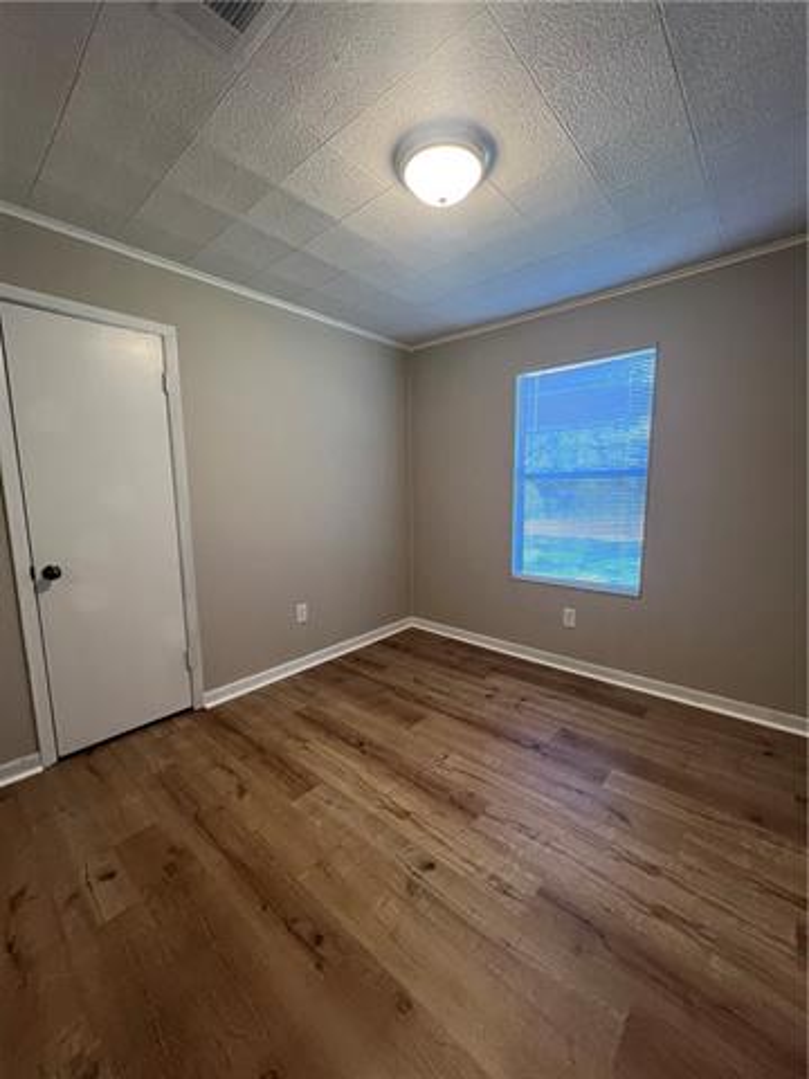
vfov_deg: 106.2
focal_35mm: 13
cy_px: 540
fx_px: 405
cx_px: 404
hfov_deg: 89.9
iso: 200
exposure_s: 1/60
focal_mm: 1.57
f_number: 1.8
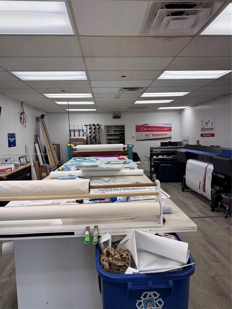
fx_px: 214
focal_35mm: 24
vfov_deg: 71.6
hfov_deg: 56.8
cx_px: 116
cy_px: 154
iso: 125
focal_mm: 6.76
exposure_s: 1/235
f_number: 1.78
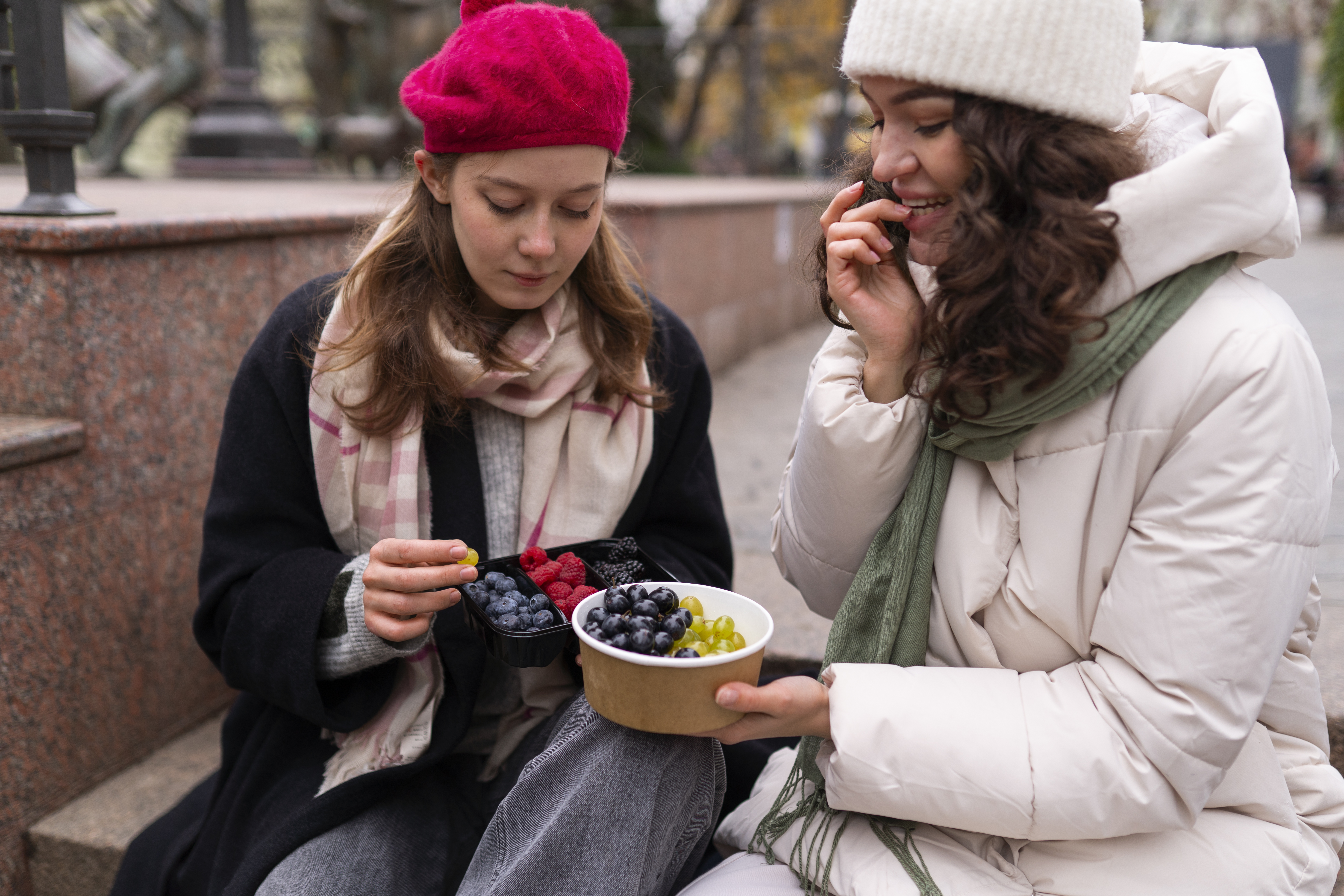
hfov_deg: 53.1
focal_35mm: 36
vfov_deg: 36.9
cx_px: 668
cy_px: 457
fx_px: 1344
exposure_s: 1/500
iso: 200
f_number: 2
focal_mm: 35
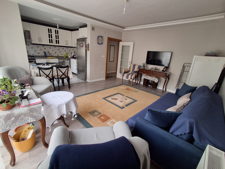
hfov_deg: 94.5
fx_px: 104
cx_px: 112
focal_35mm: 16
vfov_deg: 78.1
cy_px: 84
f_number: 2.2
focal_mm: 1.64
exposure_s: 1/50
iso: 160
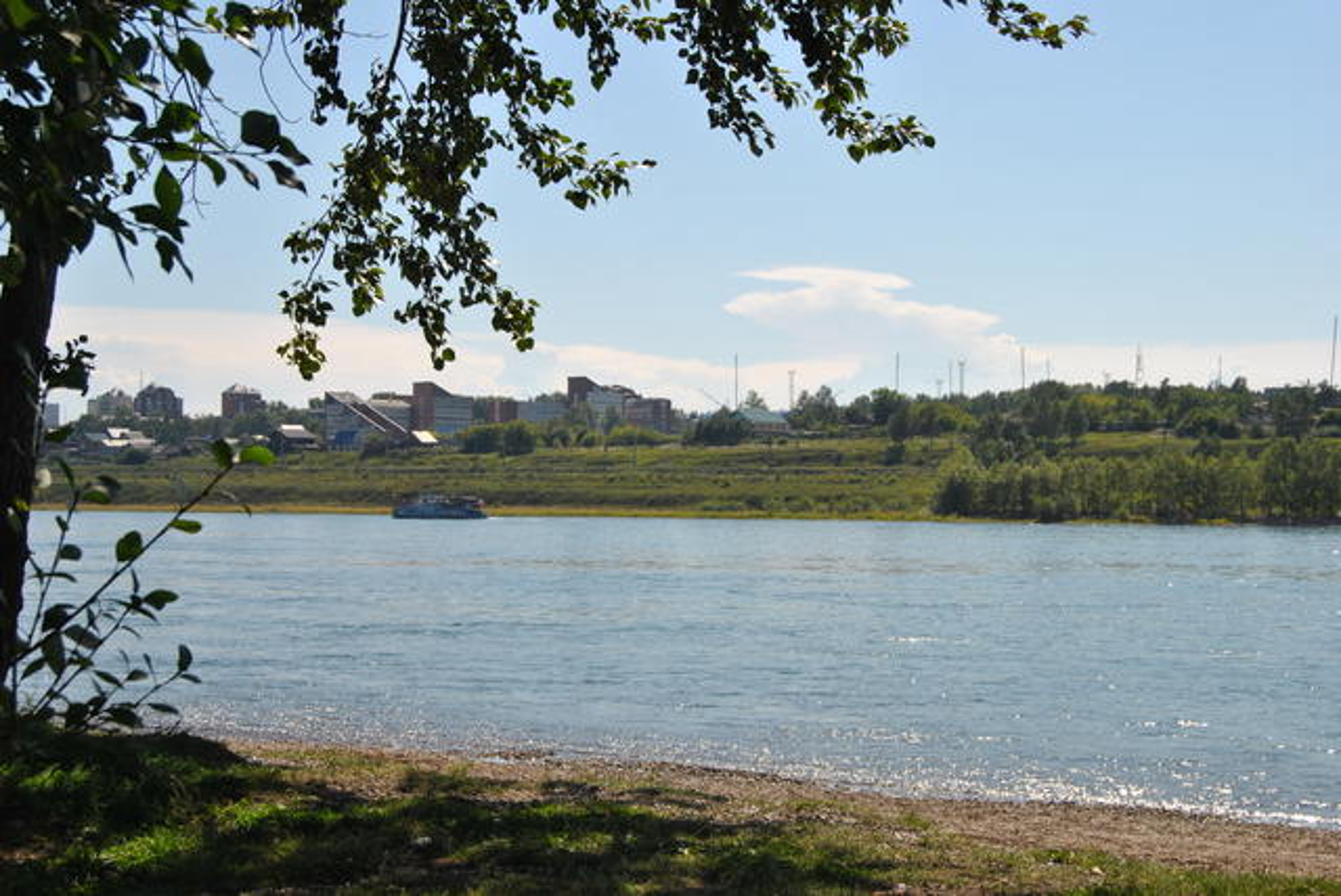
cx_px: 670
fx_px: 2125
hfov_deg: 35.0
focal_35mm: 57
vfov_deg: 23.8
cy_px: 448
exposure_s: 1/320
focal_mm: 38
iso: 100
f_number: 9
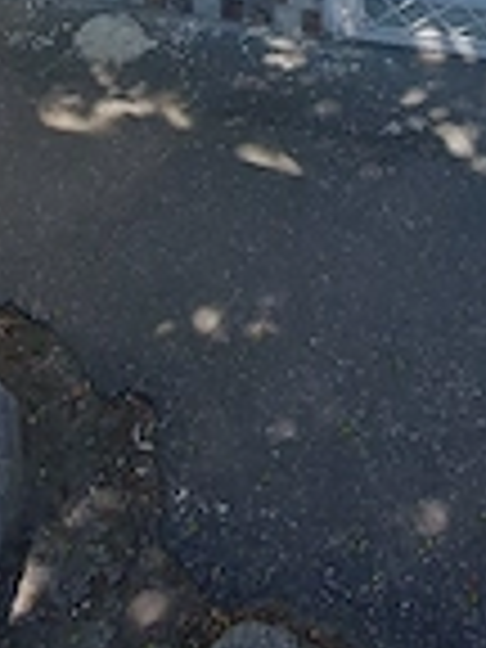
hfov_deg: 39.6
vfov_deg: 35.9
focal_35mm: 36
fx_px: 674
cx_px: 261
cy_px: -180
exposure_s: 1/588
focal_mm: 1.74
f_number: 2.2
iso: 50
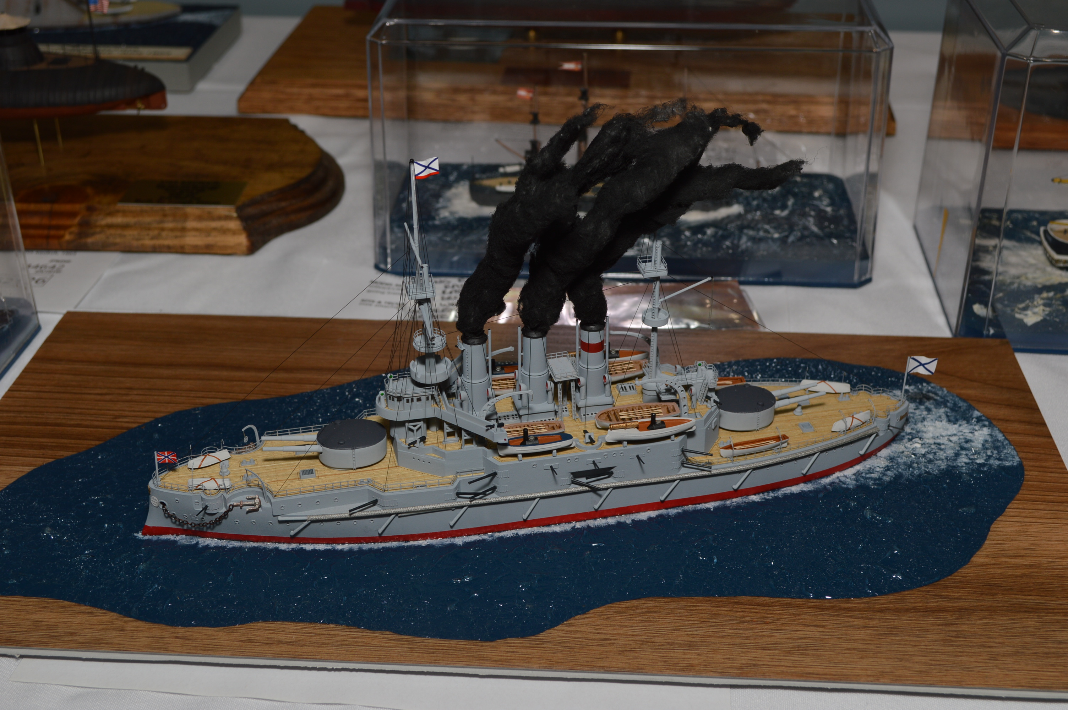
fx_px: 1423
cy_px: 355
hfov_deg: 41.1
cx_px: 534
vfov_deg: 28.0
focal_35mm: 48
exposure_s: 1/60
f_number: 8
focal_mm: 32
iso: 100
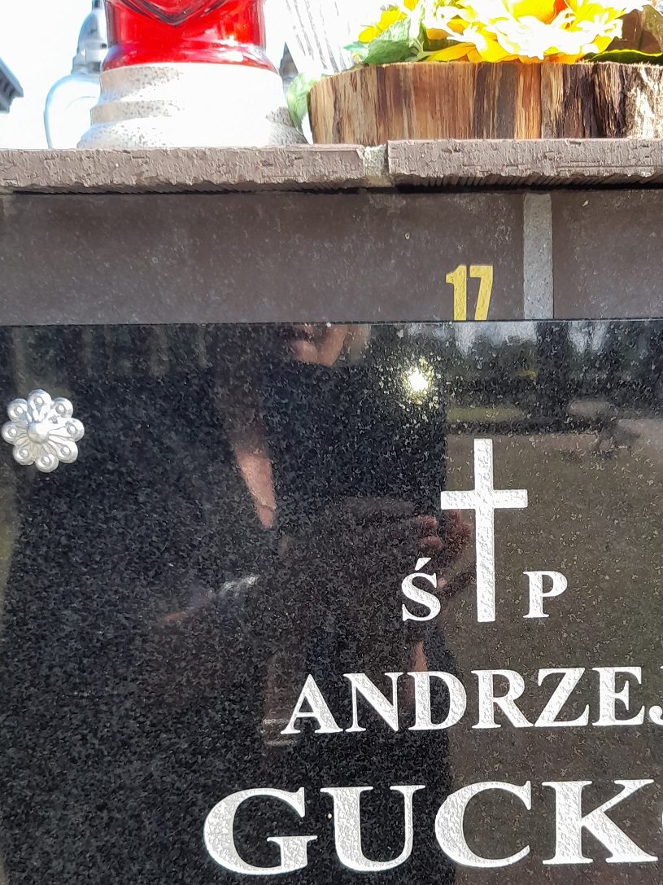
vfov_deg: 40.5
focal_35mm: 46
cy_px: 623
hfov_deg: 31.2
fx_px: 1175
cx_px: 460
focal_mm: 4.6
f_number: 2
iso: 20
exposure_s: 1/100
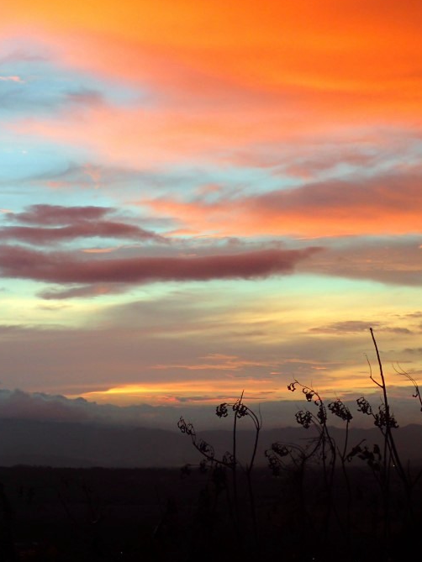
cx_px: 192
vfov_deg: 26.0
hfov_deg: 19.6
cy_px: 256
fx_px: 1219
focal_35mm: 75
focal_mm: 8.99
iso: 125
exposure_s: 1/100
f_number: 3.2
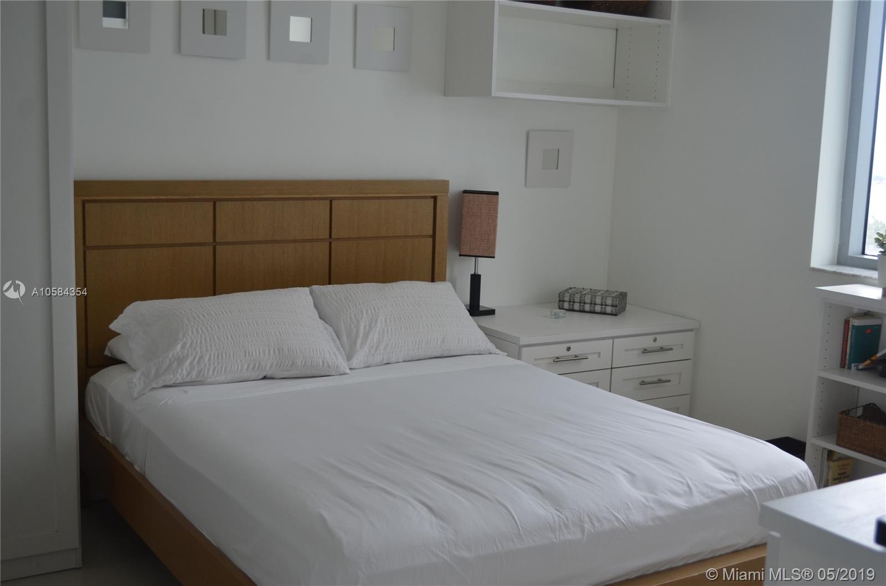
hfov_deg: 46.5
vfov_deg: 31.7
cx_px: 443
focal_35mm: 42
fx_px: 1031
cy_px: 293
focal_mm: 28
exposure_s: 1/100
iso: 400
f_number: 5
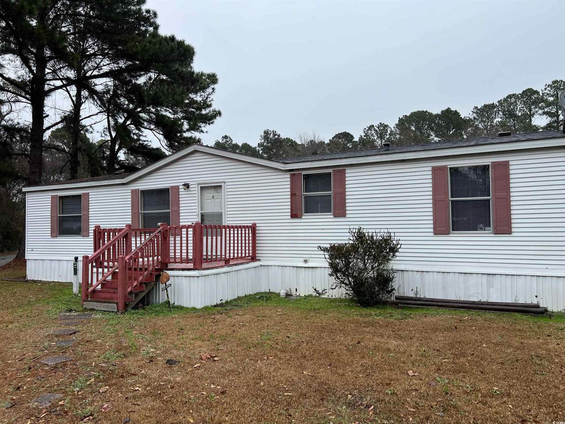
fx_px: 424
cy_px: 212
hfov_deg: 67.3
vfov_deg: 53.1
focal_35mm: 26
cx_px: 282
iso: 50
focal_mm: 5.7
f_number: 1.5
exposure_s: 1/1531
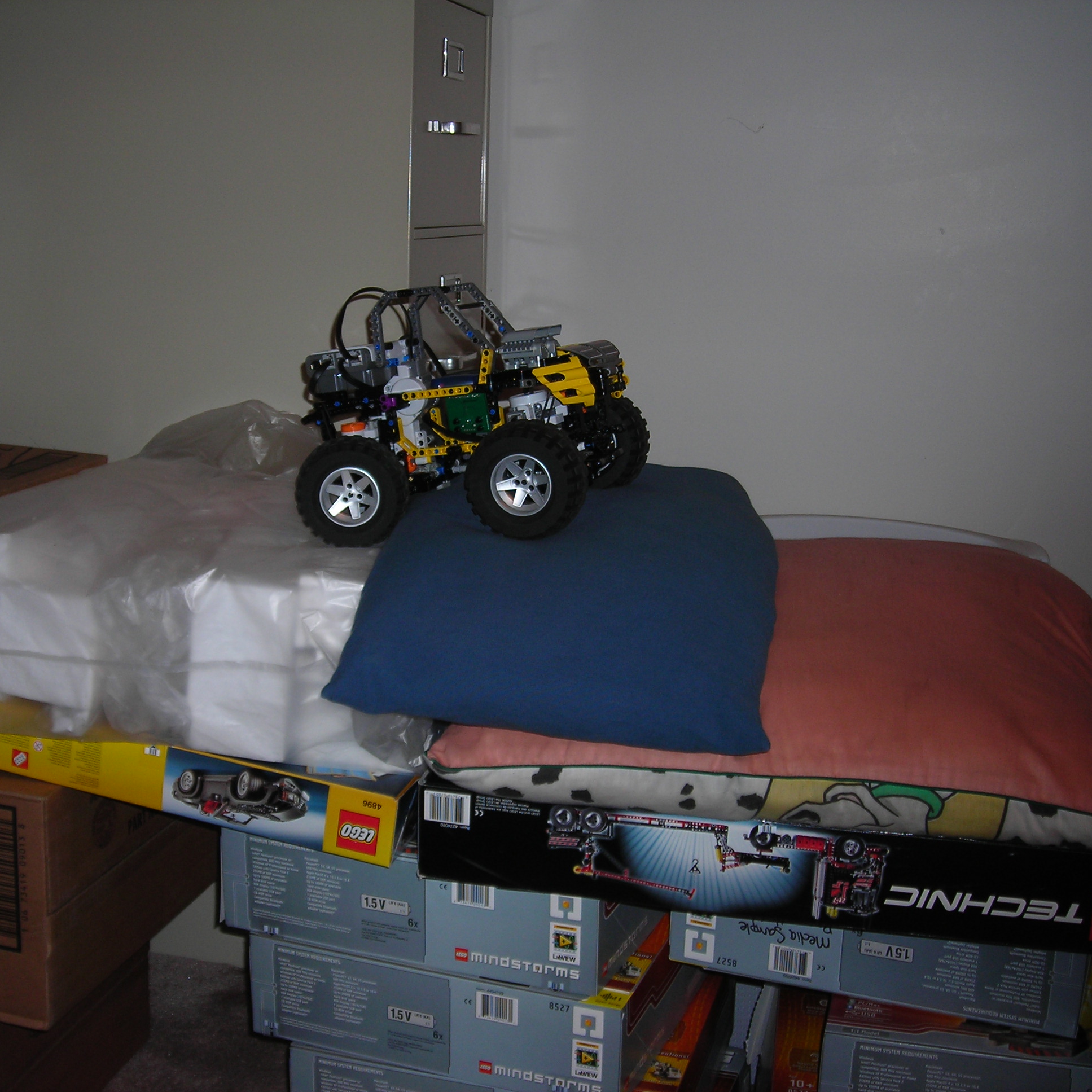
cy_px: 547
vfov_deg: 37.6
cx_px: 492
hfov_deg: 37.5
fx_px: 1606
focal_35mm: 45
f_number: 3.2
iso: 50
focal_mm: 6.3
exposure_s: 1/60.1
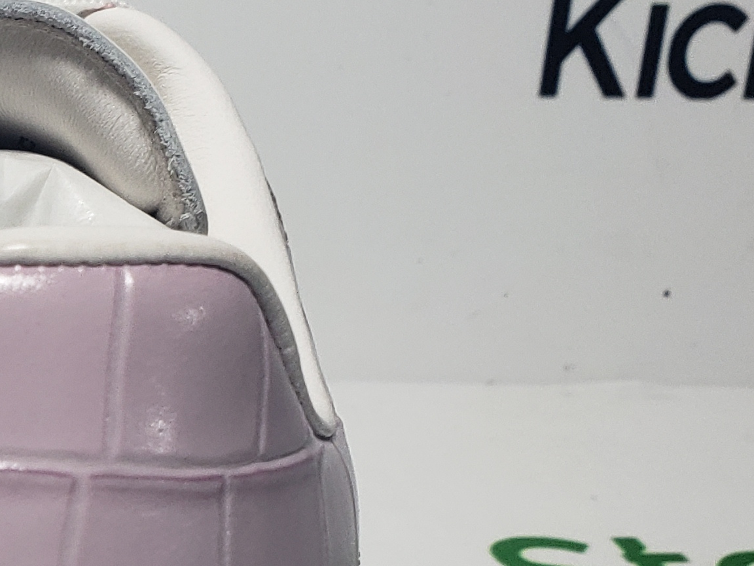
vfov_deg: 15.9
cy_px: 581
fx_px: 1982
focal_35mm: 91
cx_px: -382
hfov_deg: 18.9
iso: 50
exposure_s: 1/256
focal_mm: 4.3
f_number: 2.4
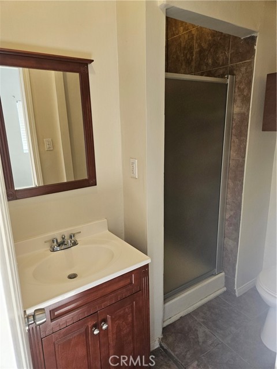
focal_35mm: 23
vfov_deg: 73.9
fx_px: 245
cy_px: 184
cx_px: 138
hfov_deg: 58.9
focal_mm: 5.4
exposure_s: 1/120
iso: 250
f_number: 1.8
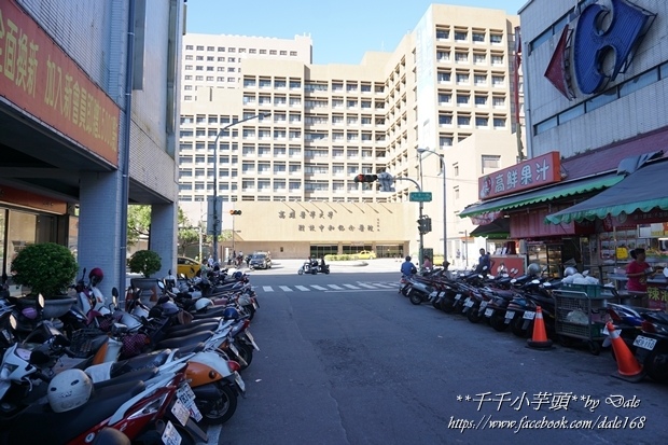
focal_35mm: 24
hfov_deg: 73.8
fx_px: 445
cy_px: 222
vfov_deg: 53.1
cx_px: 334
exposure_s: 1/200
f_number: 4.5
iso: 100
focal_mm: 16
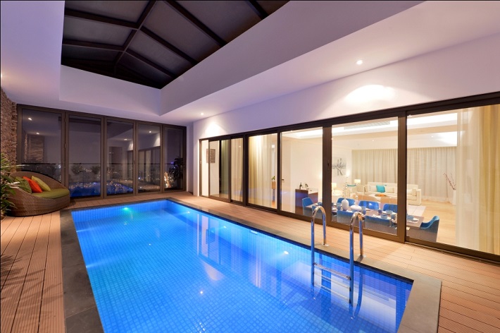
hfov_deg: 104.3
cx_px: 250
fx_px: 194
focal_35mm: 14
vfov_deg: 81.1
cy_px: 166
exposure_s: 1/2
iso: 800
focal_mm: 14
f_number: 8
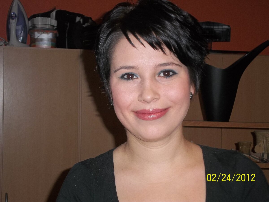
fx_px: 668
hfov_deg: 22.8
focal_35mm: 86
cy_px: 101
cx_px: 134
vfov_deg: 17.2
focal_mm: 15.4
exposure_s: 1/50
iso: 160
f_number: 4.3
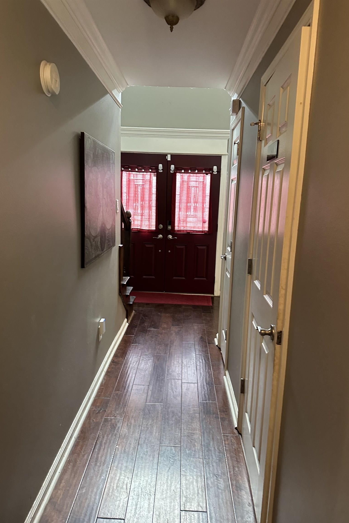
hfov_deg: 51.3
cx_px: 181
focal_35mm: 25
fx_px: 363
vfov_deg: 71.5
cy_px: 262
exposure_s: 1/60
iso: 500
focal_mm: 6.86
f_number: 1.78
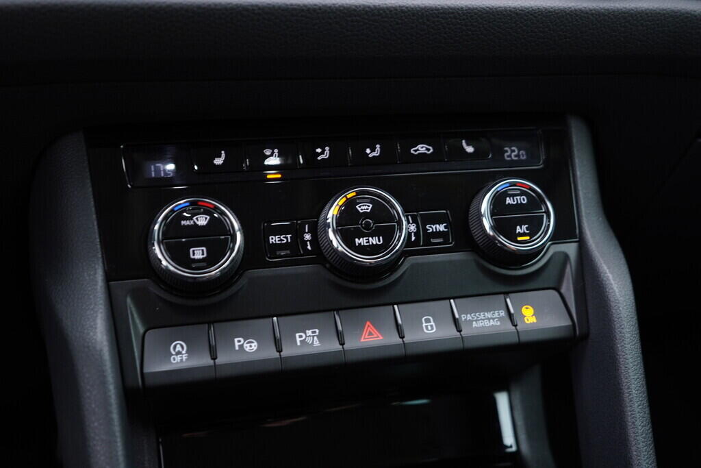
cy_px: 234
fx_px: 701
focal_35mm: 36
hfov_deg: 53.1
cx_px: 350
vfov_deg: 36.9
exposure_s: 1/40
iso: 250
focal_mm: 24
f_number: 2.8
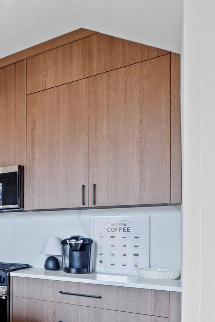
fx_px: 305
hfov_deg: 26.0
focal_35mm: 34
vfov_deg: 53.6
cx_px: -123
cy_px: 236
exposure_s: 1
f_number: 11
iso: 250
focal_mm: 10
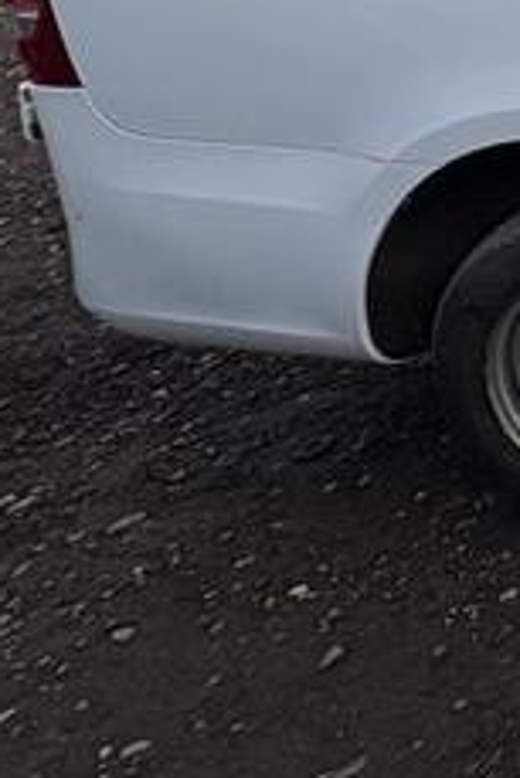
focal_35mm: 57
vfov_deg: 29.0
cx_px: 1506
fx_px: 1233
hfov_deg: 12.0
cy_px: -214
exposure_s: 1/1078
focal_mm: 2.22
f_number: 2.2
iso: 40
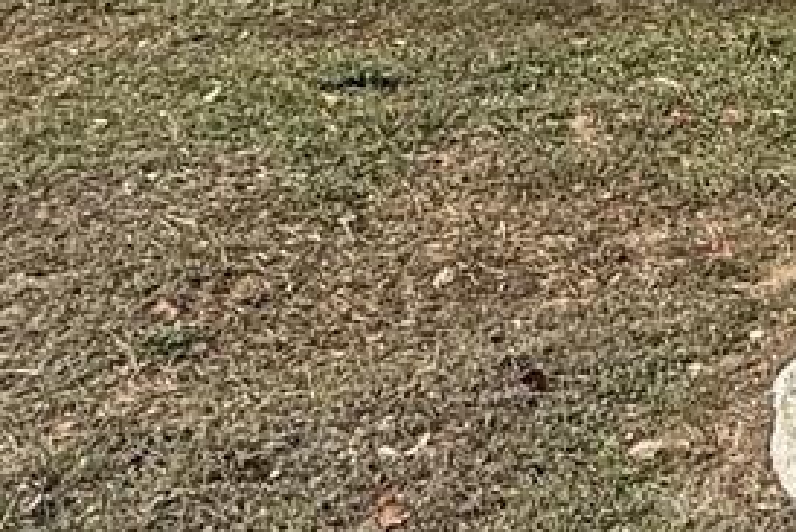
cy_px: -596
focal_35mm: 85
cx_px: 1014
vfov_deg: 13.4
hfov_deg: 21.7
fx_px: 1880
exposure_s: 1/1068
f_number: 2.2
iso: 50
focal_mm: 2.22
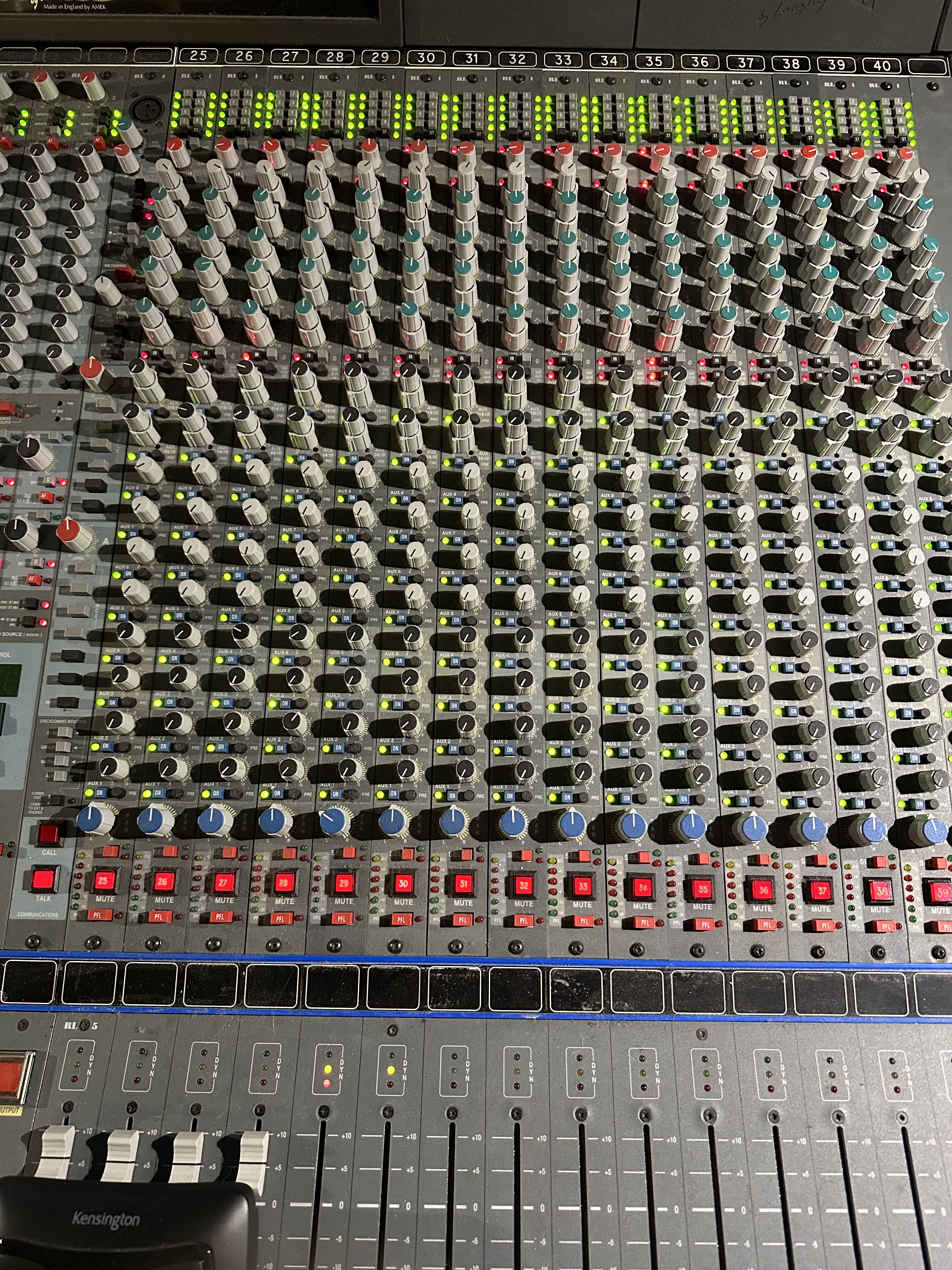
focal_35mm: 24
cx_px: 476
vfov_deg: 71.6
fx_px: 880
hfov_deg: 56.8
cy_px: 635
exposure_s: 1/50
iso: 500
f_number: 1.78
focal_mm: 6.86
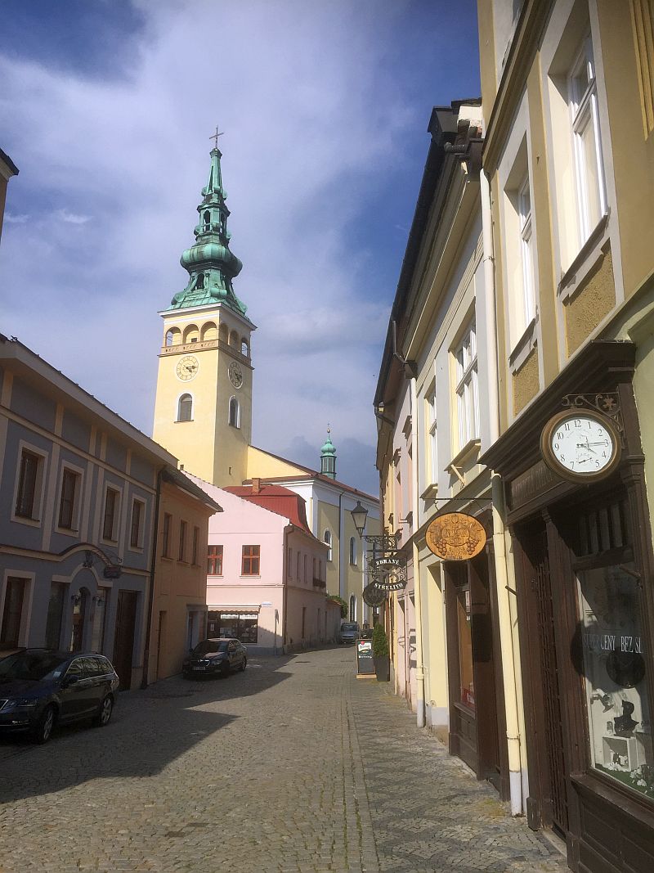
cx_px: 327
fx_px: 731
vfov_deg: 61.7
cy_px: 436
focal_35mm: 29
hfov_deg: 48.2
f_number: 2.2
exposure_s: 1/3300
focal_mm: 4.15
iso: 32
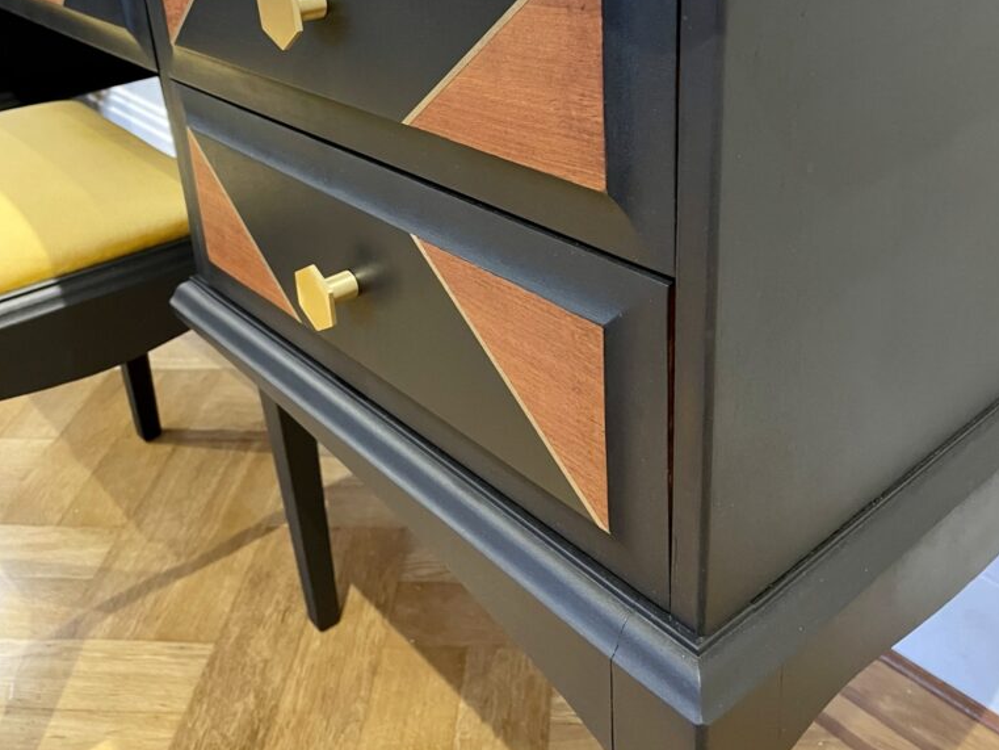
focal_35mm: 35
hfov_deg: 52.6
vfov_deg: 39.7
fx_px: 1010
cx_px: 503
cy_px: 193
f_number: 1.6
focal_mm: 4.2
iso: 500
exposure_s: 1/25
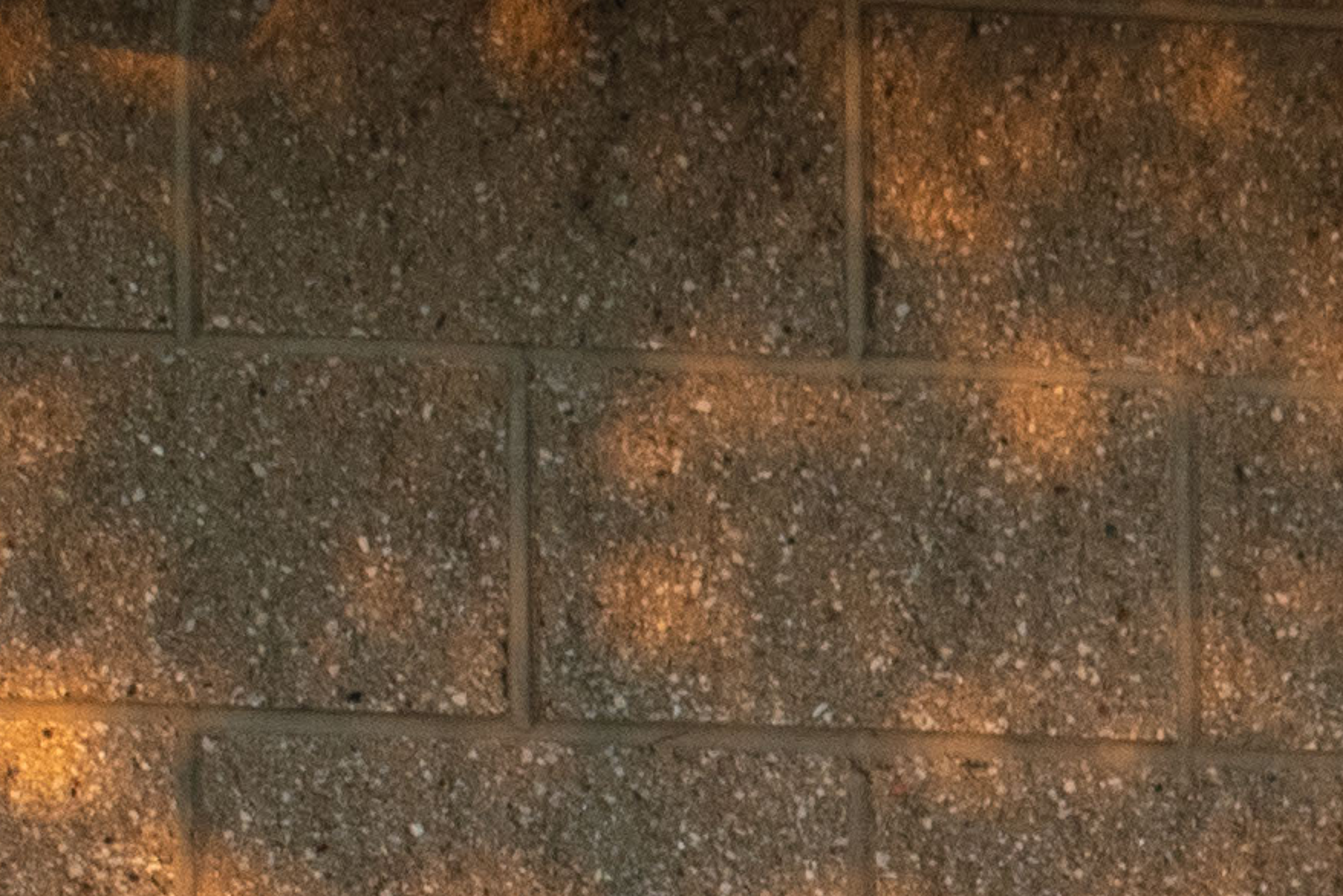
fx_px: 26494
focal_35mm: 710
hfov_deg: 2.9
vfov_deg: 1.9
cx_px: 1813
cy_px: 1394
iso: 100
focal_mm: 75
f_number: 4.8
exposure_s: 1/250
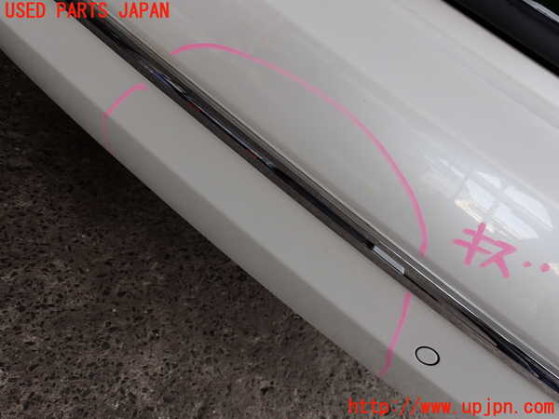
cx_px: 280
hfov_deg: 60.0
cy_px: 210
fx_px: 484
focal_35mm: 30
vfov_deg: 46.8
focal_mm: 5.4
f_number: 3.2
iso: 100
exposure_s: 1/100
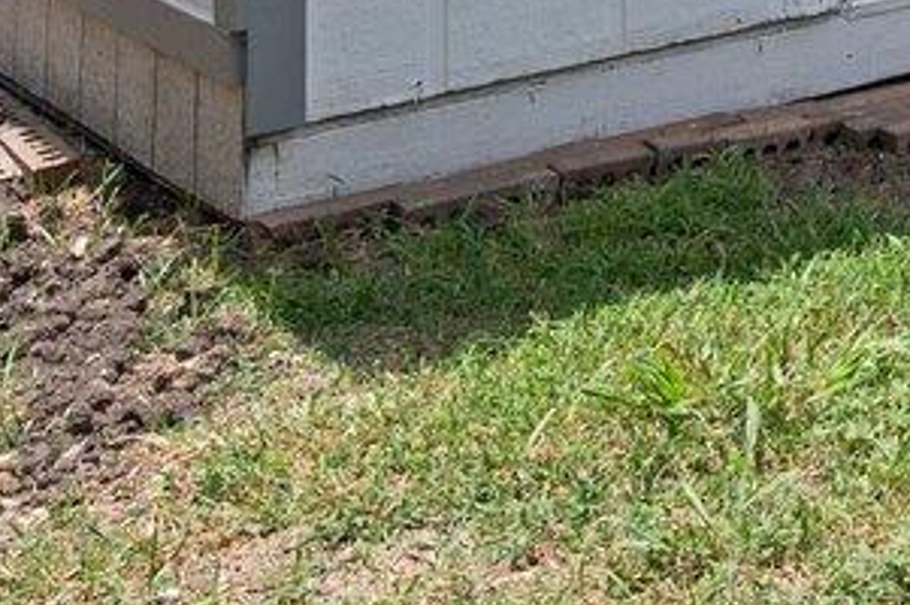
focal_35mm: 105
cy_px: -599
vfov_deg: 11.7
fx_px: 2661
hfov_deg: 15.6
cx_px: 1805
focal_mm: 15.5
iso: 100
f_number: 8
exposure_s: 1/250
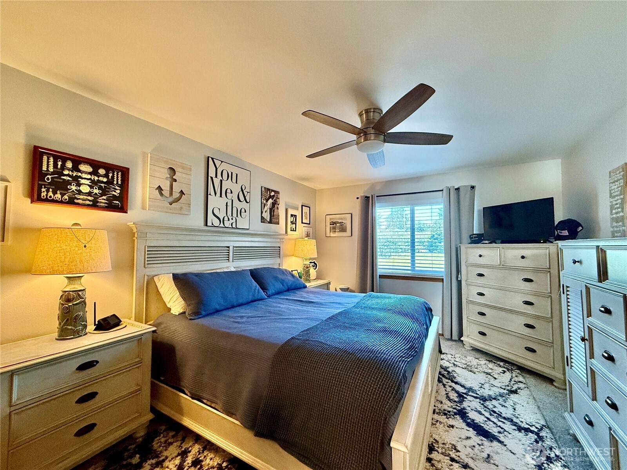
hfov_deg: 102.1
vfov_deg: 85.7
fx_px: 254
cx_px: 314
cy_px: 235
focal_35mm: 14
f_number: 2.2
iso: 400
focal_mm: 2.22
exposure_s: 1/60
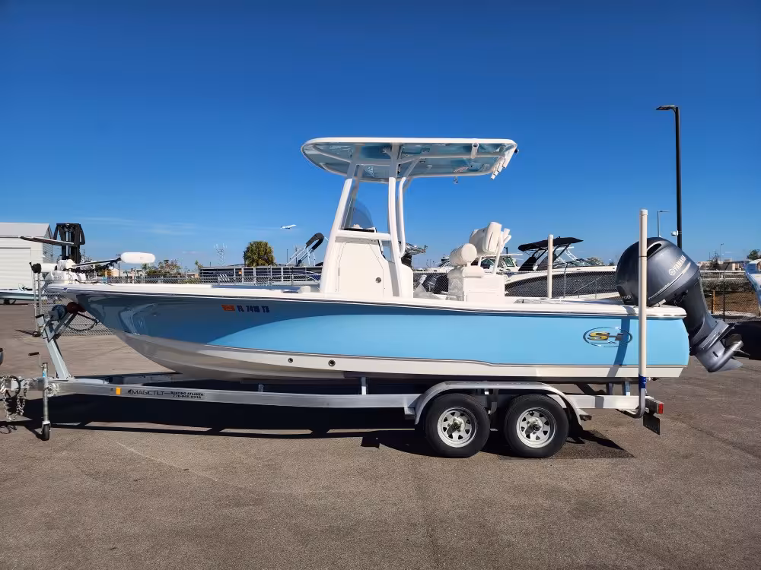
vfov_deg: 58.9
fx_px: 506
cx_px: 380
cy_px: 285
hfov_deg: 73.9
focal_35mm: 23
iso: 12
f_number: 1.8
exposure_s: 1/2088
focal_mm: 6.4
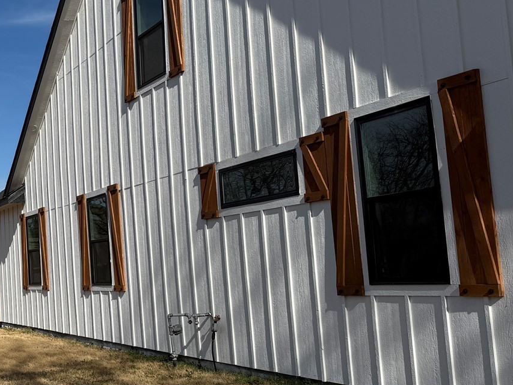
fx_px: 800
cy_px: 201
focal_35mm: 54
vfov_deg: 27.0
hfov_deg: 31.5
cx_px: -54
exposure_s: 1/10309
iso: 80
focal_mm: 6.76
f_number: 1.78
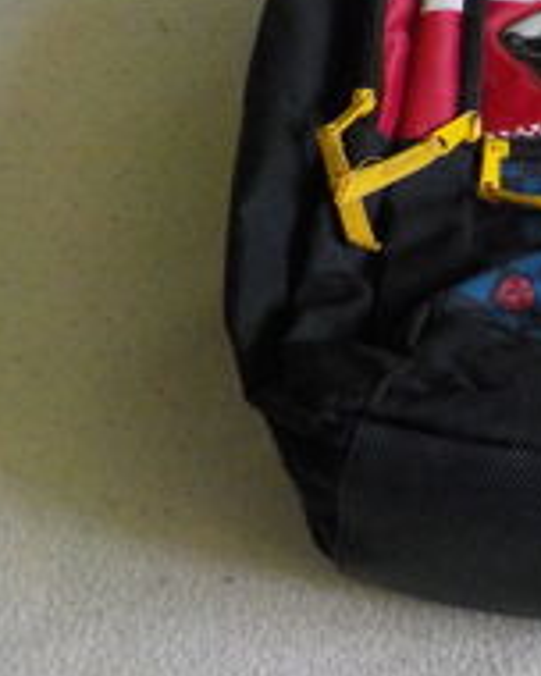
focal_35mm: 74
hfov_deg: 18.3
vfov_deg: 25.0
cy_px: 75
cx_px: 819
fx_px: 1481
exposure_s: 1/15
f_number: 3.3
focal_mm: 4.1
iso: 400
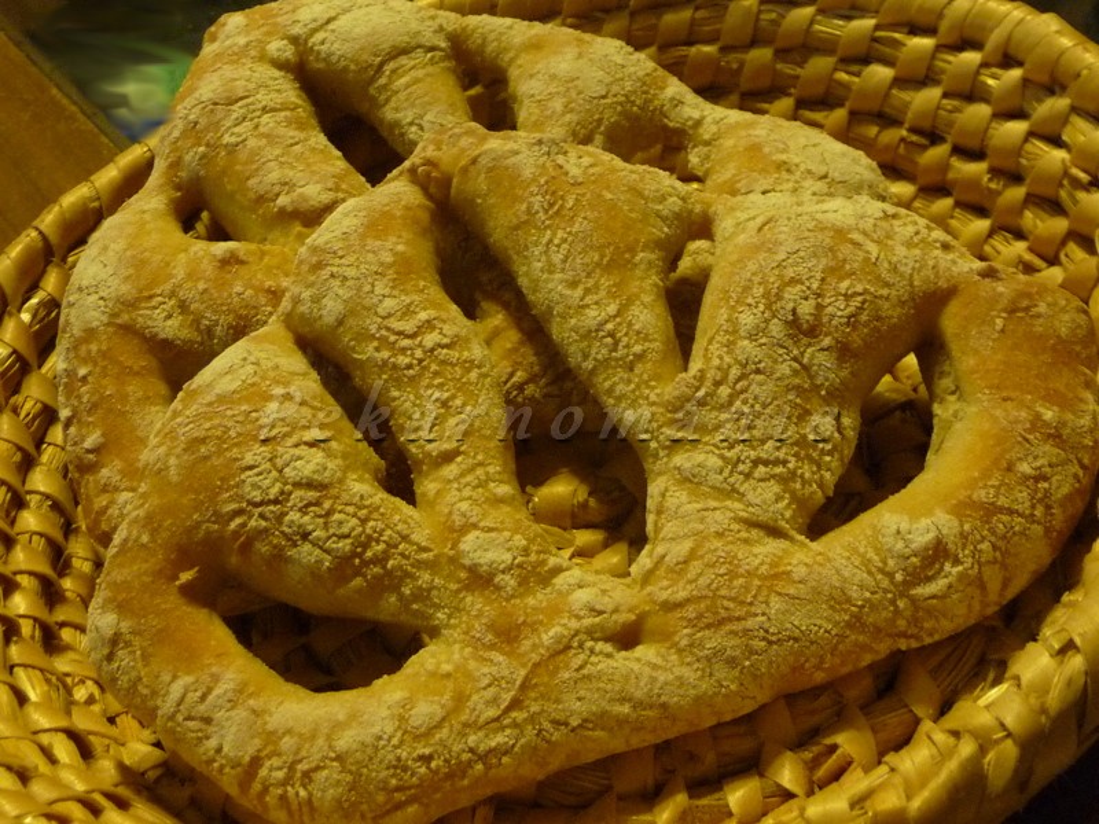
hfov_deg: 35.5
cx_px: 550
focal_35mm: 54
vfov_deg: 27.0
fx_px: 1714
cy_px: 412
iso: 400
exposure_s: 1/8
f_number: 3.9
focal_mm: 6.7
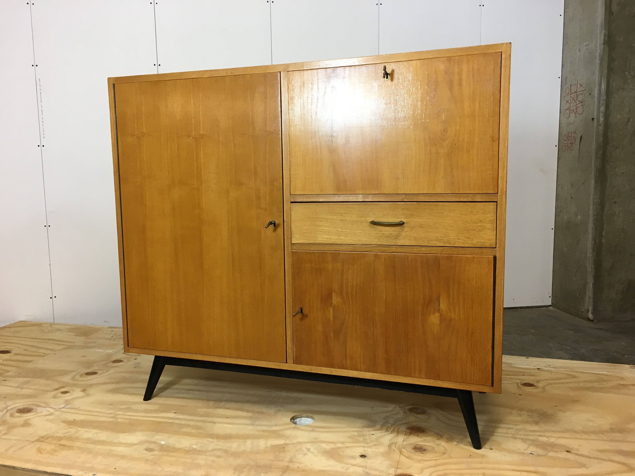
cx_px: 318
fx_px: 532
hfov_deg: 61.7
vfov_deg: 48.2
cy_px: 238
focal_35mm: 29
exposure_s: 1/33
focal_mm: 4.15
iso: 40
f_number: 2.2
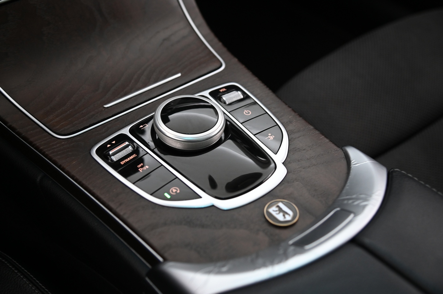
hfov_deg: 42.8
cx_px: 222
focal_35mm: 46
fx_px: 566
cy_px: 147
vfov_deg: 29.2
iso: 2000
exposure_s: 1/20
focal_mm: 46
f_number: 4
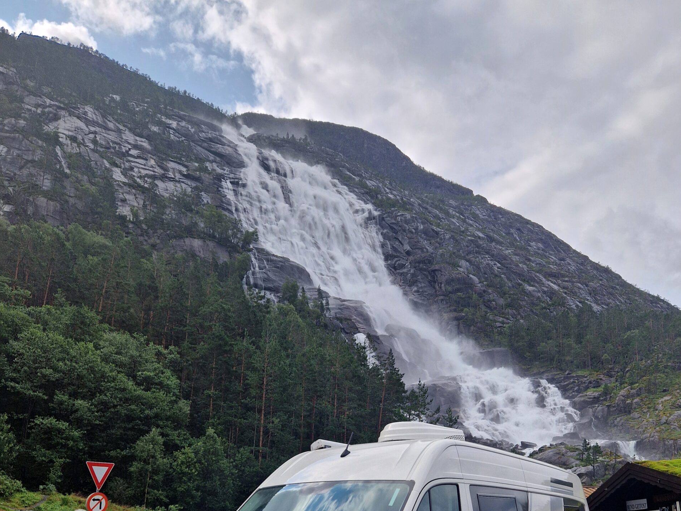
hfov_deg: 58.3
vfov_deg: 43.1
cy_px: 419
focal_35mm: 31
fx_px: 610
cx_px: 341
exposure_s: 1/2000
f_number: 1.8
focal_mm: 5.4
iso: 50
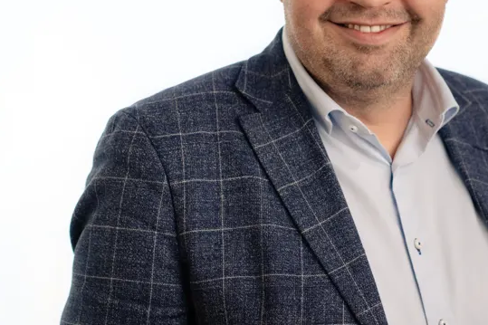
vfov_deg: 9.6
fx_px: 1924
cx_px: 340
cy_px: 75
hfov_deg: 14.4
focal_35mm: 142
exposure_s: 1/160
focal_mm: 85
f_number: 3.5
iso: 800
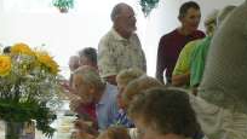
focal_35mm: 94
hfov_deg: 22.1
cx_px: 21
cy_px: 102
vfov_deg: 12.9
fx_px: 616
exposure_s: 1/60
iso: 200
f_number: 2.8
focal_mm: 7.3
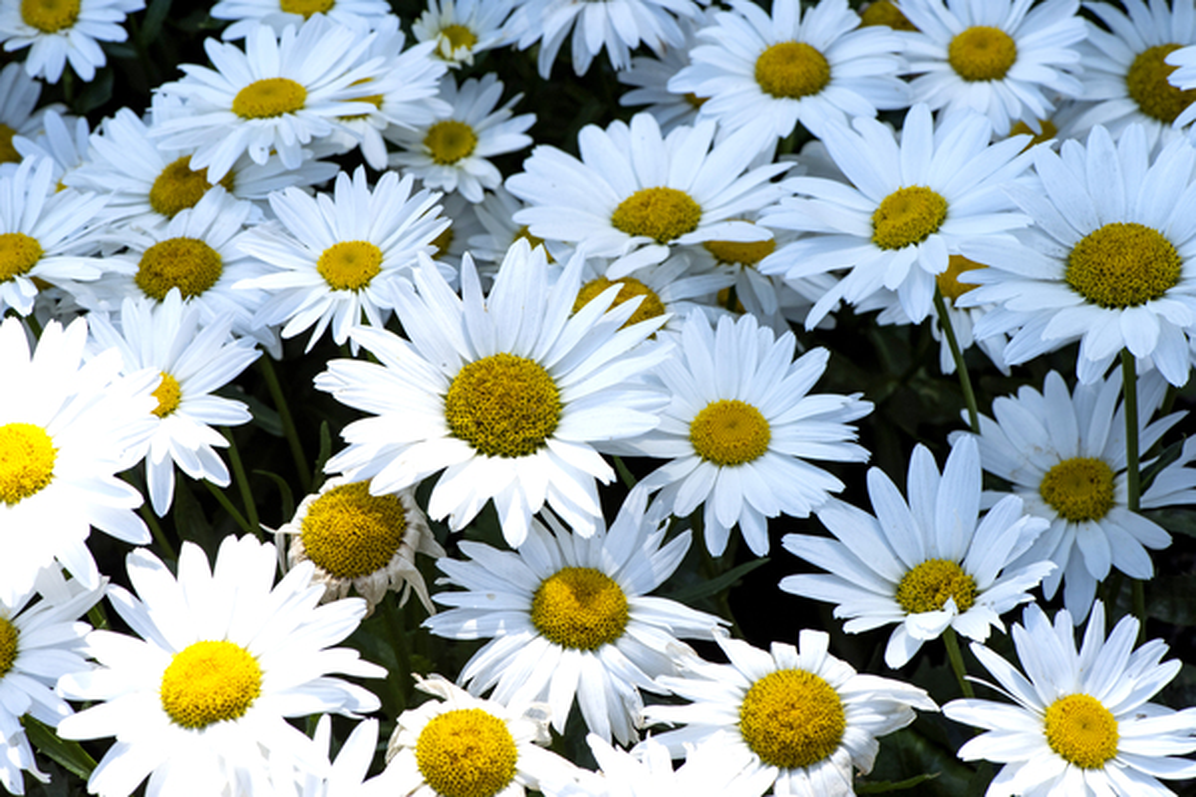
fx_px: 3488
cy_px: 398
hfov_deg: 19.5
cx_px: 598
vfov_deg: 13.0
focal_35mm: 105
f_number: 16
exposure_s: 1/250
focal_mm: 105
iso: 450
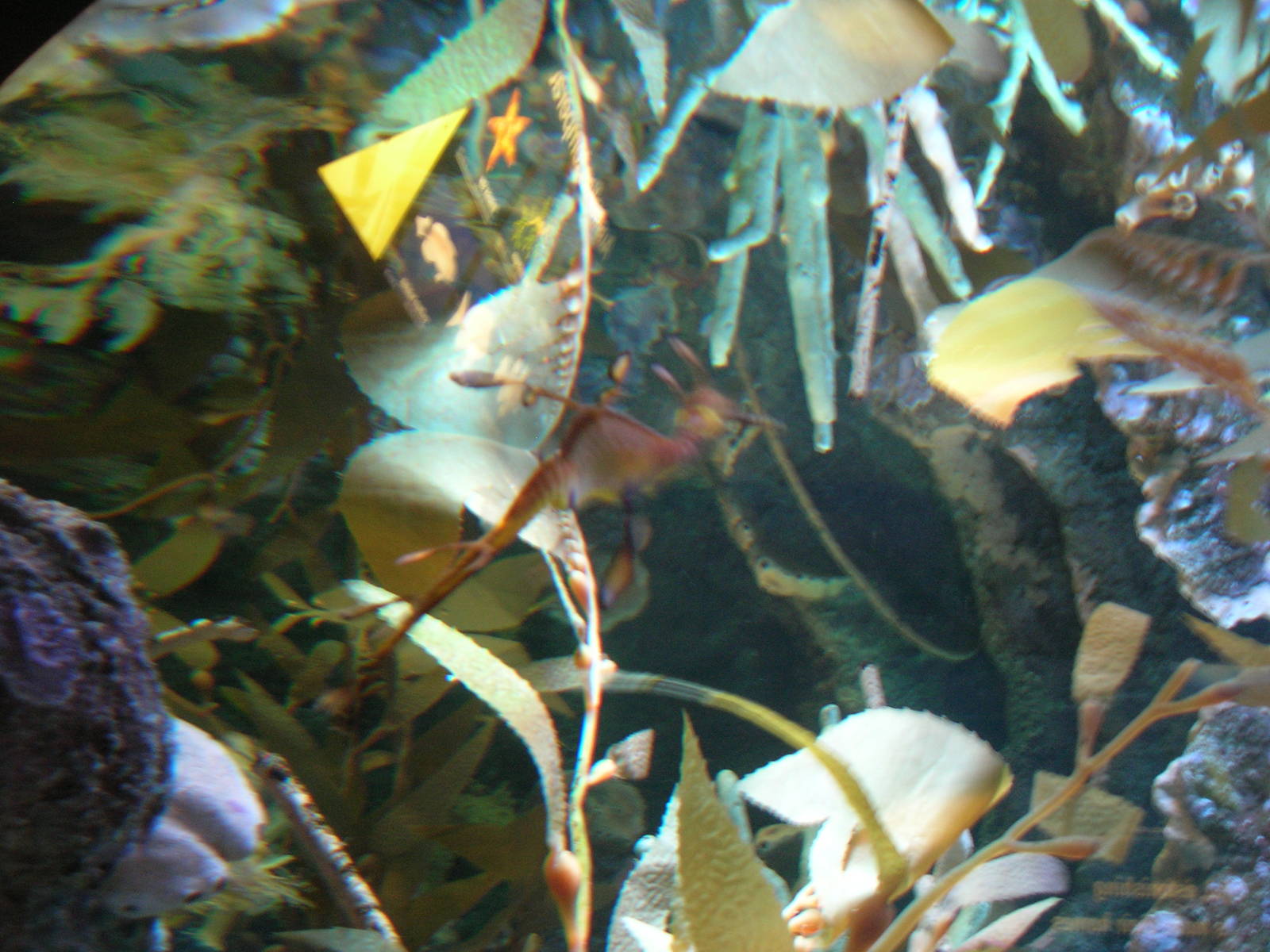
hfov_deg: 54.0
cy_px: 476
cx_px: 635
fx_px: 1247
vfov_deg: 41.8
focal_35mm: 34
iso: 100
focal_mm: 5.7
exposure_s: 1/1.9
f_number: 2.9
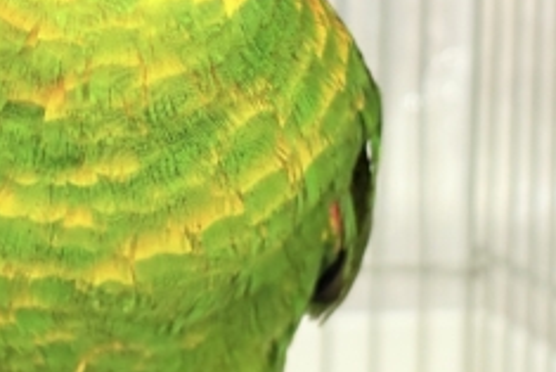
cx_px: 215
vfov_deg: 9.3
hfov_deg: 13.9
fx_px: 2272
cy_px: -31
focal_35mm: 147
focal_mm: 5.96
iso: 160
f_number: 1.6
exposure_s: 1/33
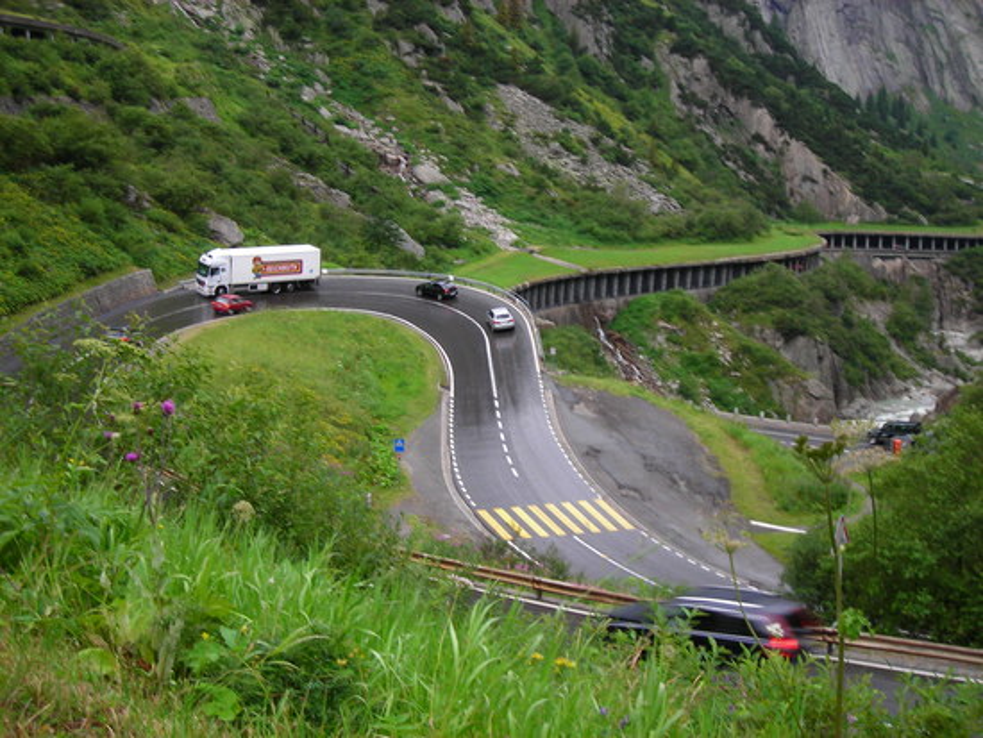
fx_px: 1335
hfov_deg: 40.4
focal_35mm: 47
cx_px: 492
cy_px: 369
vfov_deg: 30.9
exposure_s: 1/21.4
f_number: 3.4
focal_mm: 7.8
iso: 50
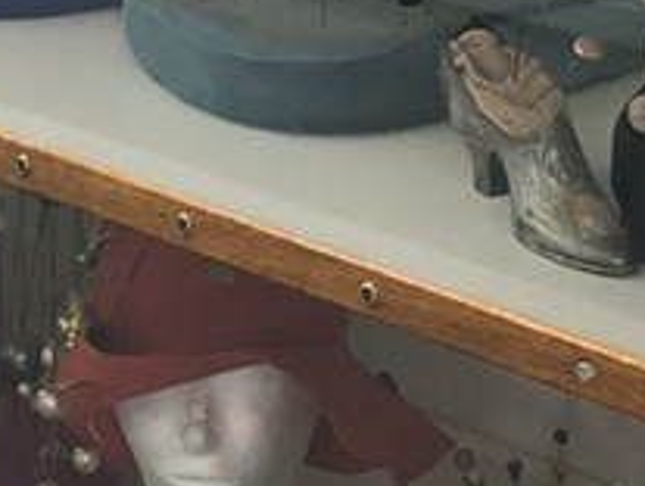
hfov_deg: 35.3
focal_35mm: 54
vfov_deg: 26.9
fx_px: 1008
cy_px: 146
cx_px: 234
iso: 100
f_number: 1.8
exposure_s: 1/9
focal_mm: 3.99
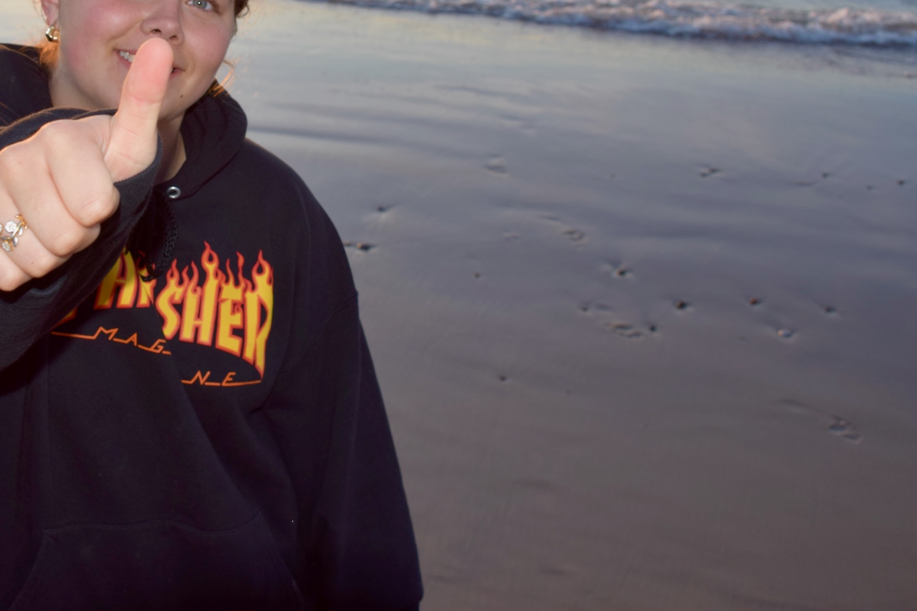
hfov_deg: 40.7
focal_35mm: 48
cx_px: 316
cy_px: 72
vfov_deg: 27.2
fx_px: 1222
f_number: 5.6
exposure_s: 1/125
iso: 100
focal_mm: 18
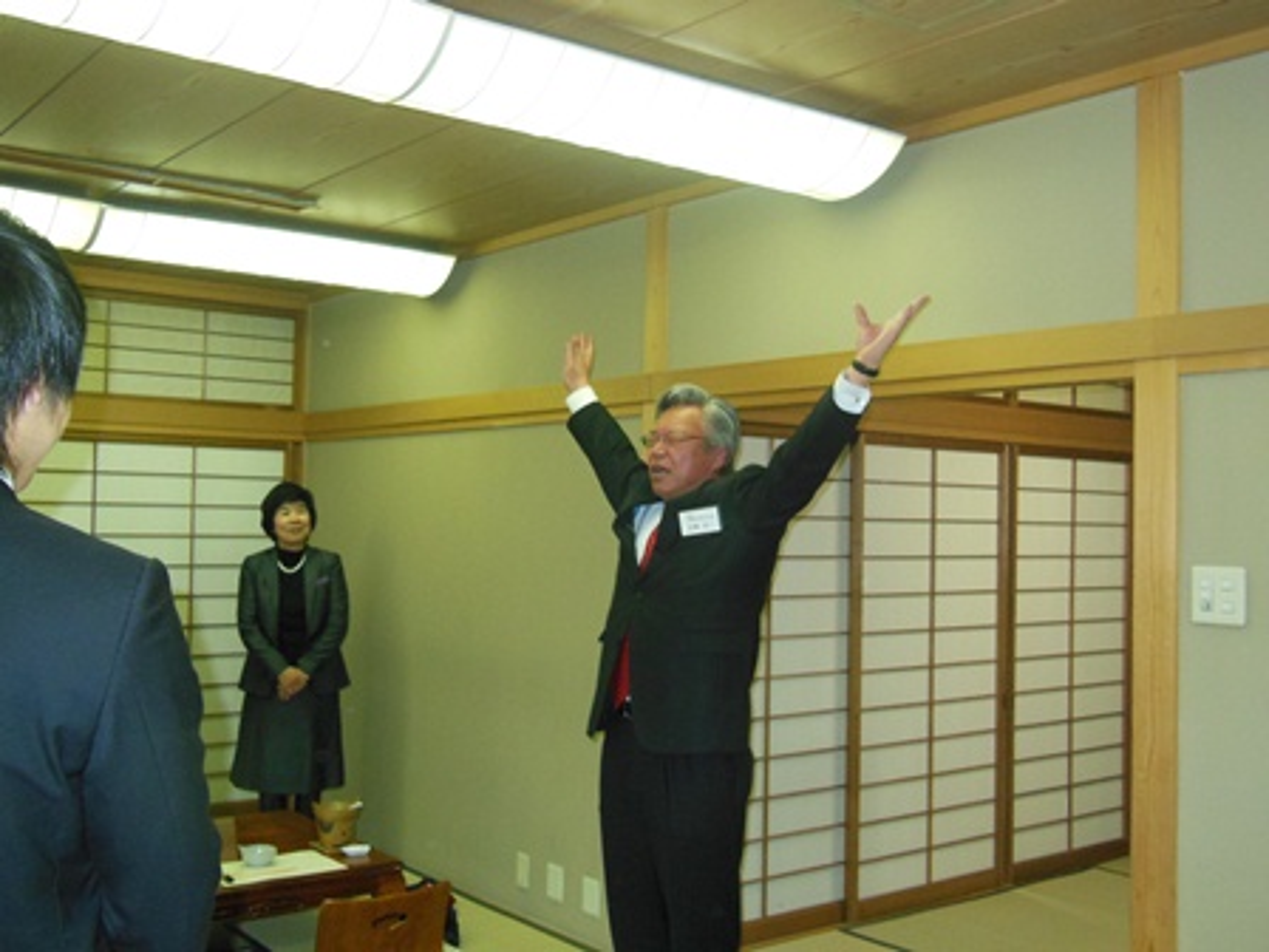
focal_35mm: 39
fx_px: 1430
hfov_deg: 47.9
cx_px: 634
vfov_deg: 36.8
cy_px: 476
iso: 640
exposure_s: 1/30
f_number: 4.1
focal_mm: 6.9
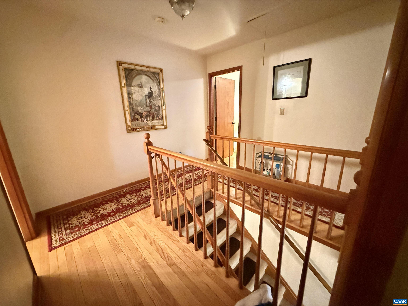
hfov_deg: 102.1
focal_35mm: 14
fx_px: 165
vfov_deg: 85.7
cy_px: 153
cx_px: 204
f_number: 2.2
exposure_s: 1/30
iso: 2500
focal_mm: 2.22
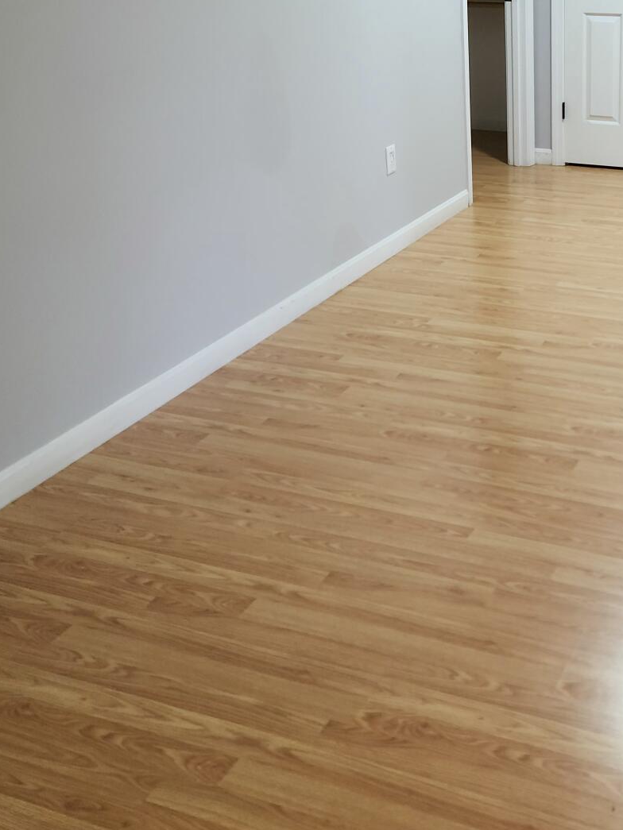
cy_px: 229
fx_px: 1056
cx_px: 541
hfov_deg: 31.6
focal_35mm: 44
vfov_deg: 41.9
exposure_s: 1/60
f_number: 1.8
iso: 125
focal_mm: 5.4
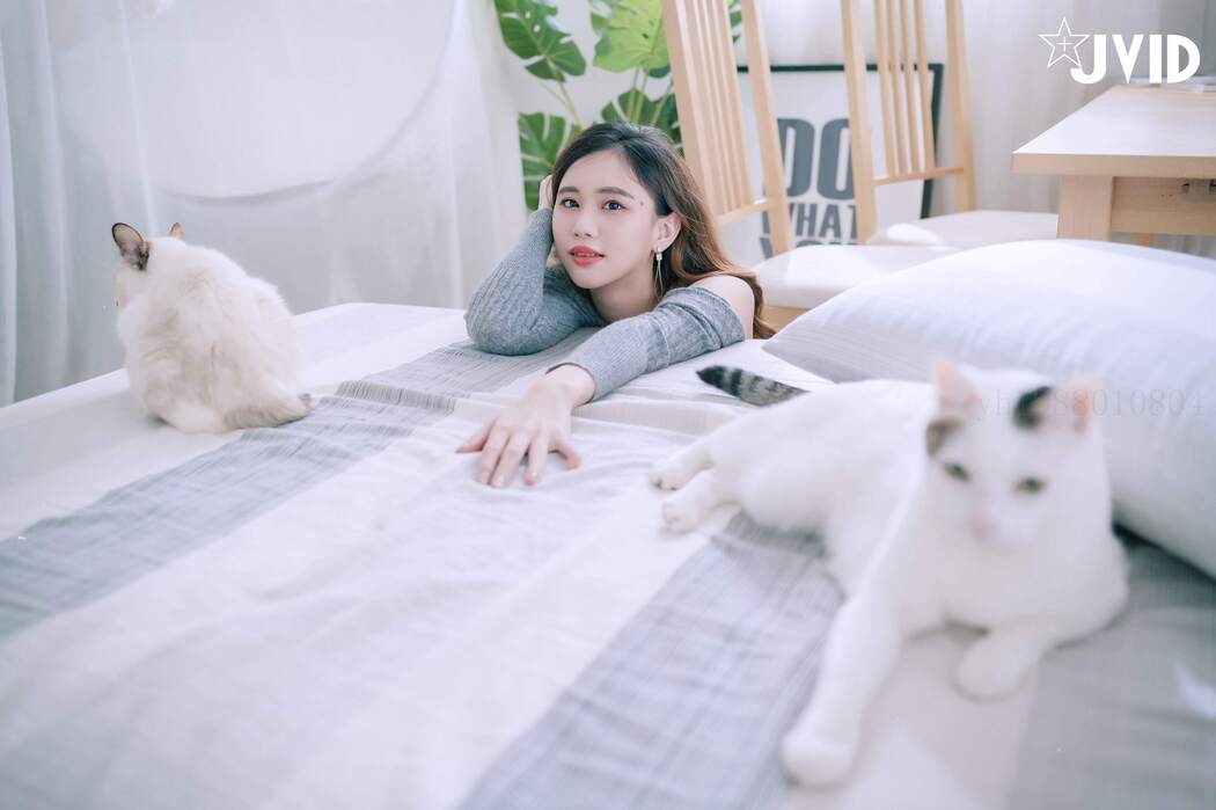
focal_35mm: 35
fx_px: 1182
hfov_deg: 54.5
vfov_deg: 37.8
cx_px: 608
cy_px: 405
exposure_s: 1/80
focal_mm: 35
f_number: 2.5
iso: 320
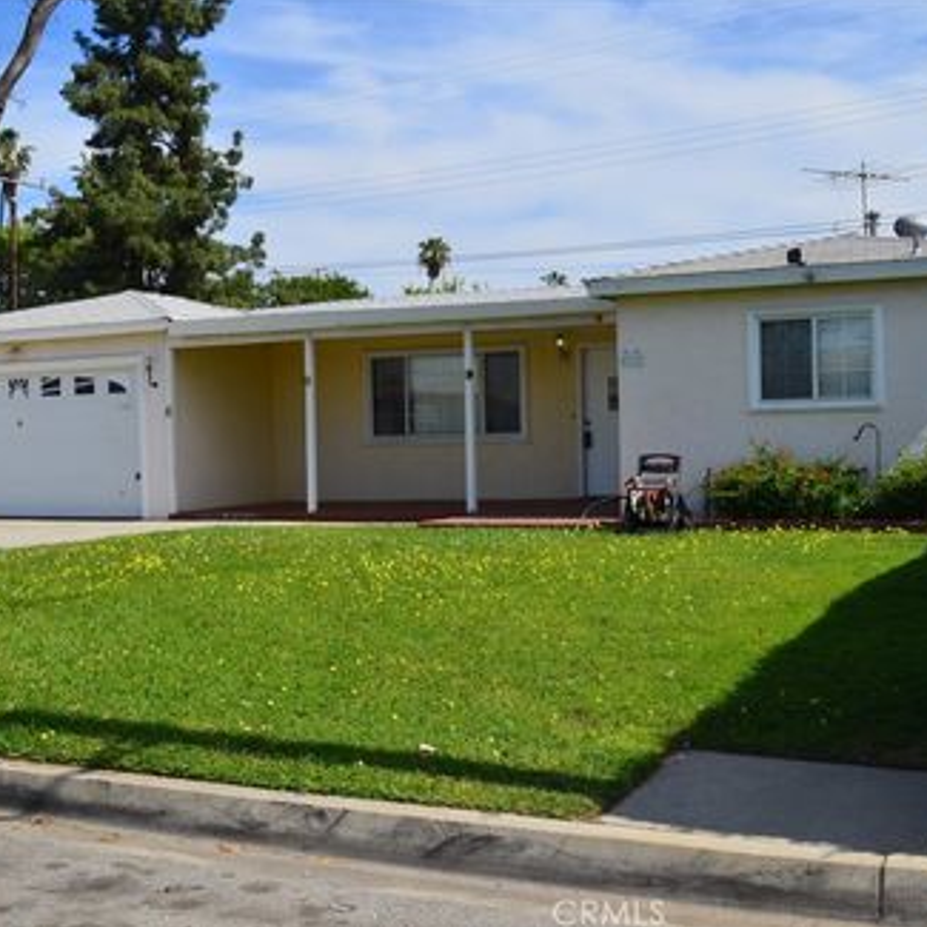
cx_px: 493
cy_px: 461
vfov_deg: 36.1
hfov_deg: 36.0
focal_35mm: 47
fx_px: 1424
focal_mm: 24
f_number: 11
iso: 100
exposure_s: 1/125
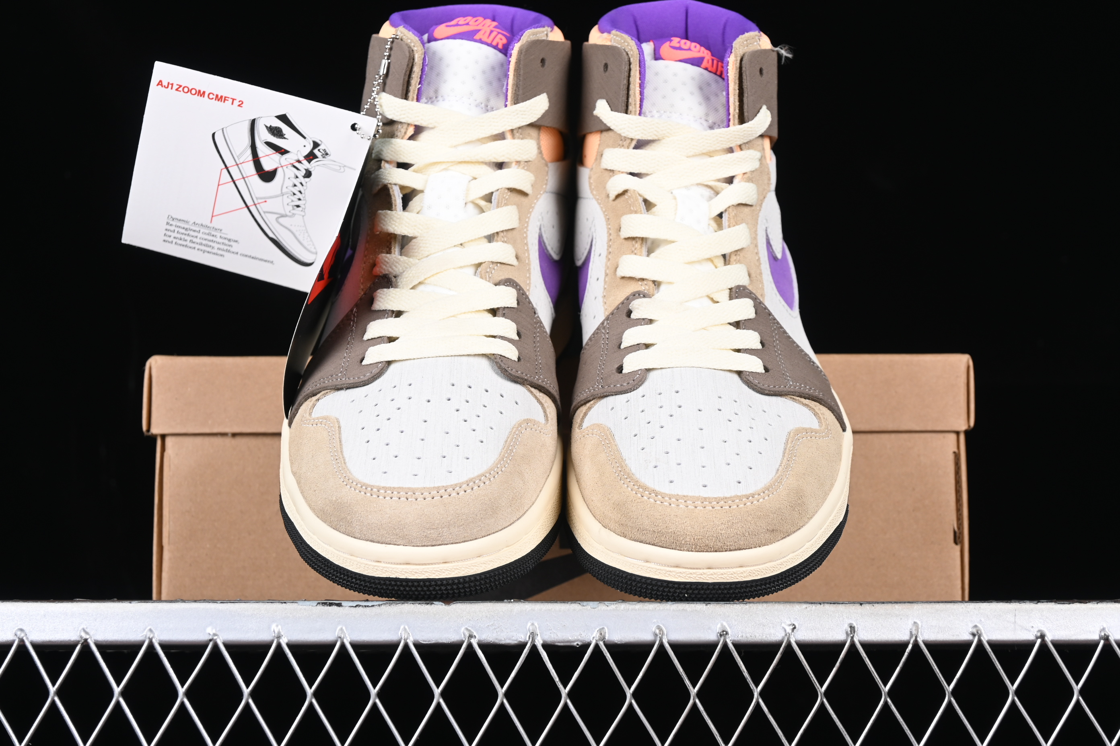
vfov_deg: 18.2
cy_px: 373
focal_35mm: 75
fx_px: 2333
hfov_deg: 27.0
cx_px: 560
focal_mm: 50
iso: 160
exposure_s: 1/60
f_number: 7.1
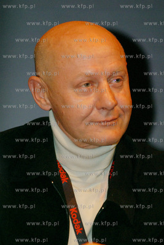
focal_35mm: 300
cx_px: 82
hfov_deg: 4.6
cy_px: 122
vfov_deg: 6.9
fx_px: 2048
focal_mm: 200
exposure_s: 1/320
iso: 1250
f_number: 2.8
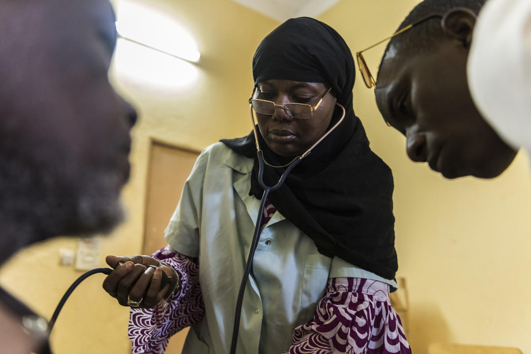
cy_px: 177
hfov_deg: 58.7
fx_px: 472
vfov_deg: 41.1
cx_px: 266
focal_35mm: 32
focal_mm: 32
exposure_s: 1/30
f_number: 2.8
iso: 1600
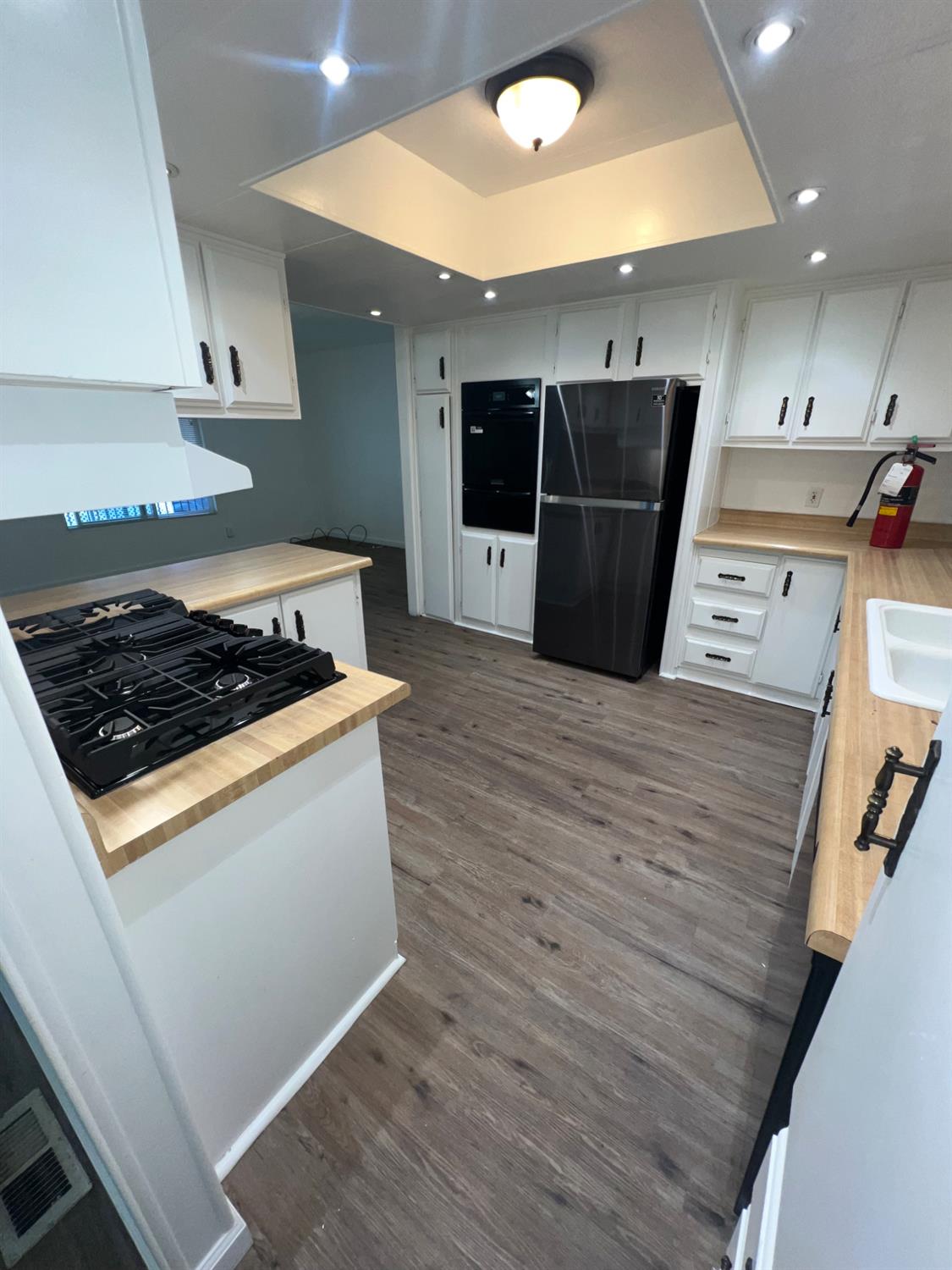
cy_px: 635
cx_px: 476
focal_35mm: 13
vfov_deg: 106.2
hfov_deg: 89.9
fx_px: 477
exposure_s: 1/60
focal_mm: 1.57
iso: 64
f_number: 1.8
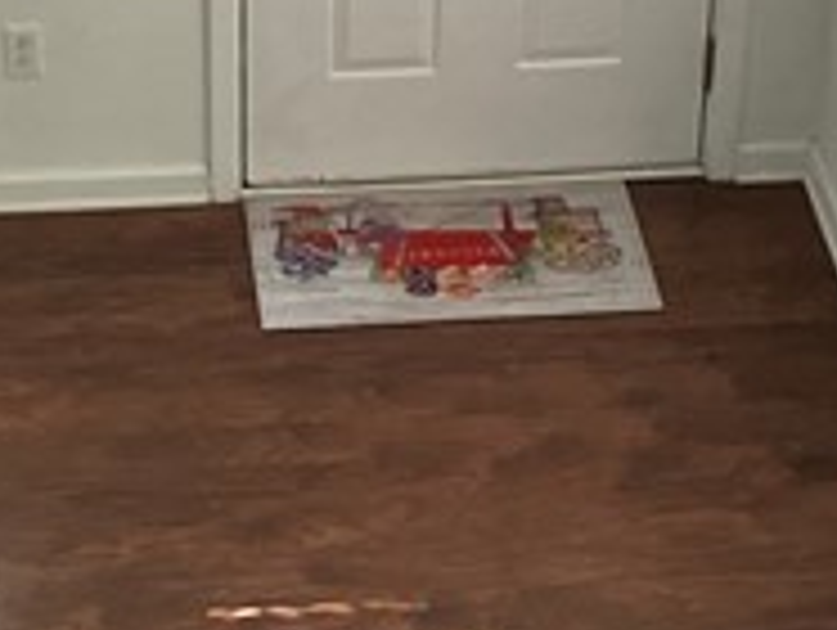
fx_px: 3728
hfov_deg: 12.8
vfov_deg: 9.7
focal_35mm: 154
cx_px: 189
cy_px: 230
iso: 125
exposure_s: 1/60
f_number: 1.8
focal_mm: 3.99
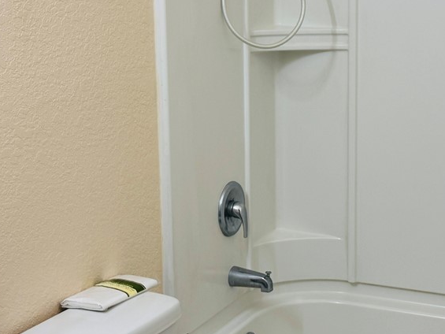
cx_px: 266
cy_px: 117
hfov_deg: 28.5
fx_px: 874
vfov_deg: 21.6
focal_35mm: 68
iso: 100
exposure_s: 1/120
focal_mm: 6.76
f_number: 1.78
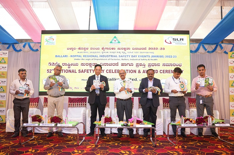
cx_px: 117
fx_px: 182
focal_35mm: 28
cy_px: 78
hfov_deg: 65.5
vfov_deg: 46.4
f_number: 2.8
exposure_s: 1/160
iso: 1000
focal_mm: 28
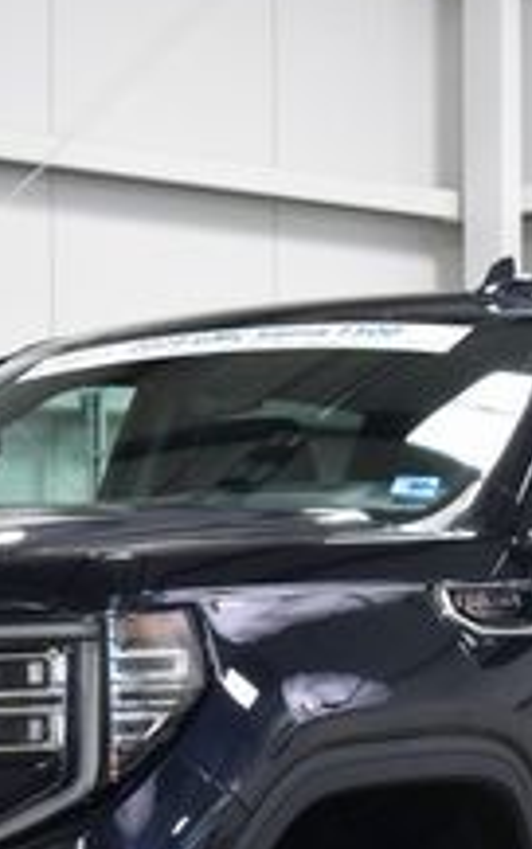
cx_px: 293
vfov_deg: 13.2
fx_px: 3646
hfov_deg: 8.3
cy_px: 781
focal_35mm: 158
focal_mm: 35
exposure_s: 1/60
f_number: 6.3
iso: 1600
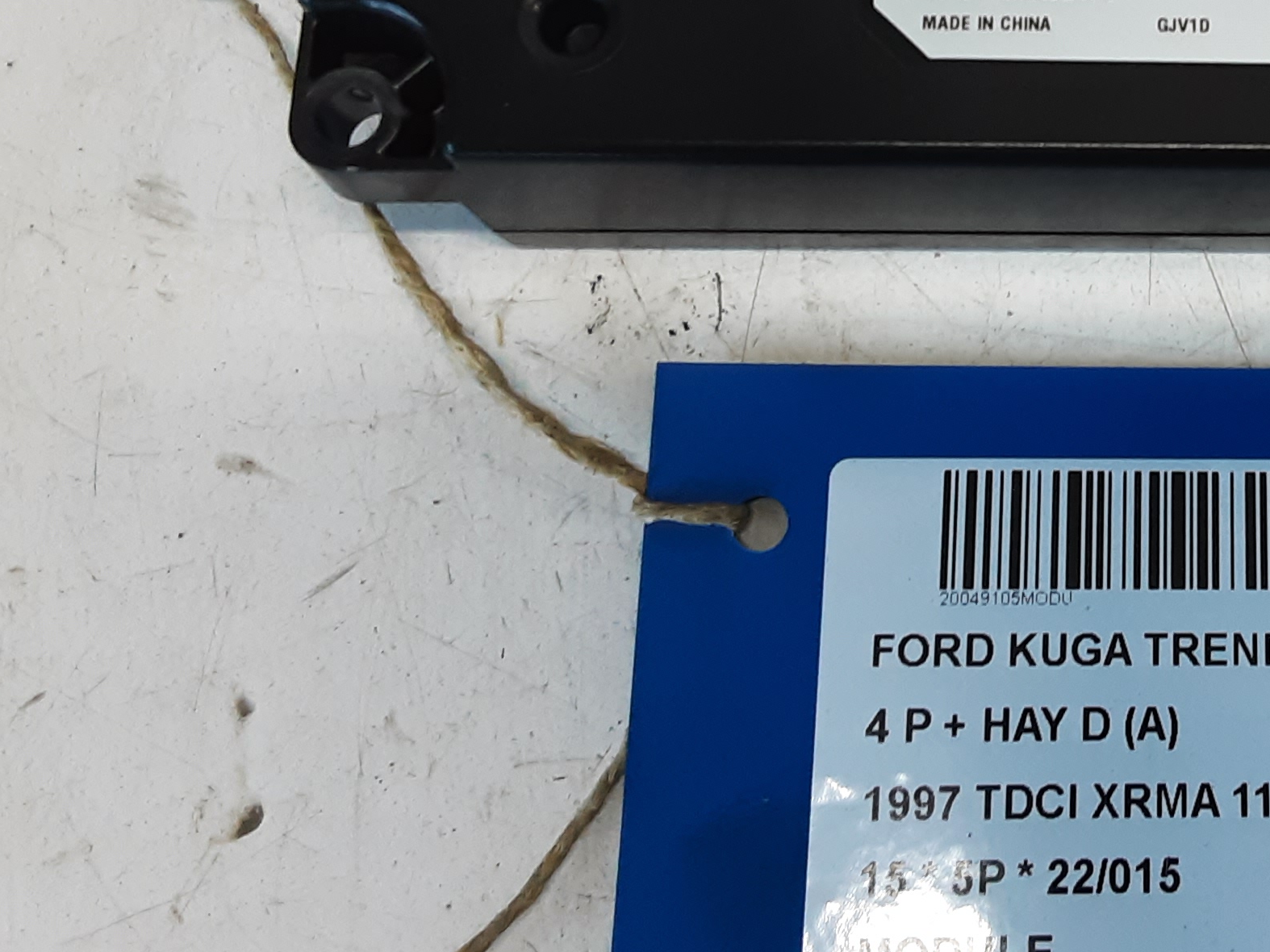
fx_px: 2054
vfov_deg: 25.4
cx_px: 1198
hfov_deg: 32.3
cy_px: 134
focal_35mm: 56
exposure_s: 1/50
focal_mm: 2.91
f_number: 1.9
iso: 100
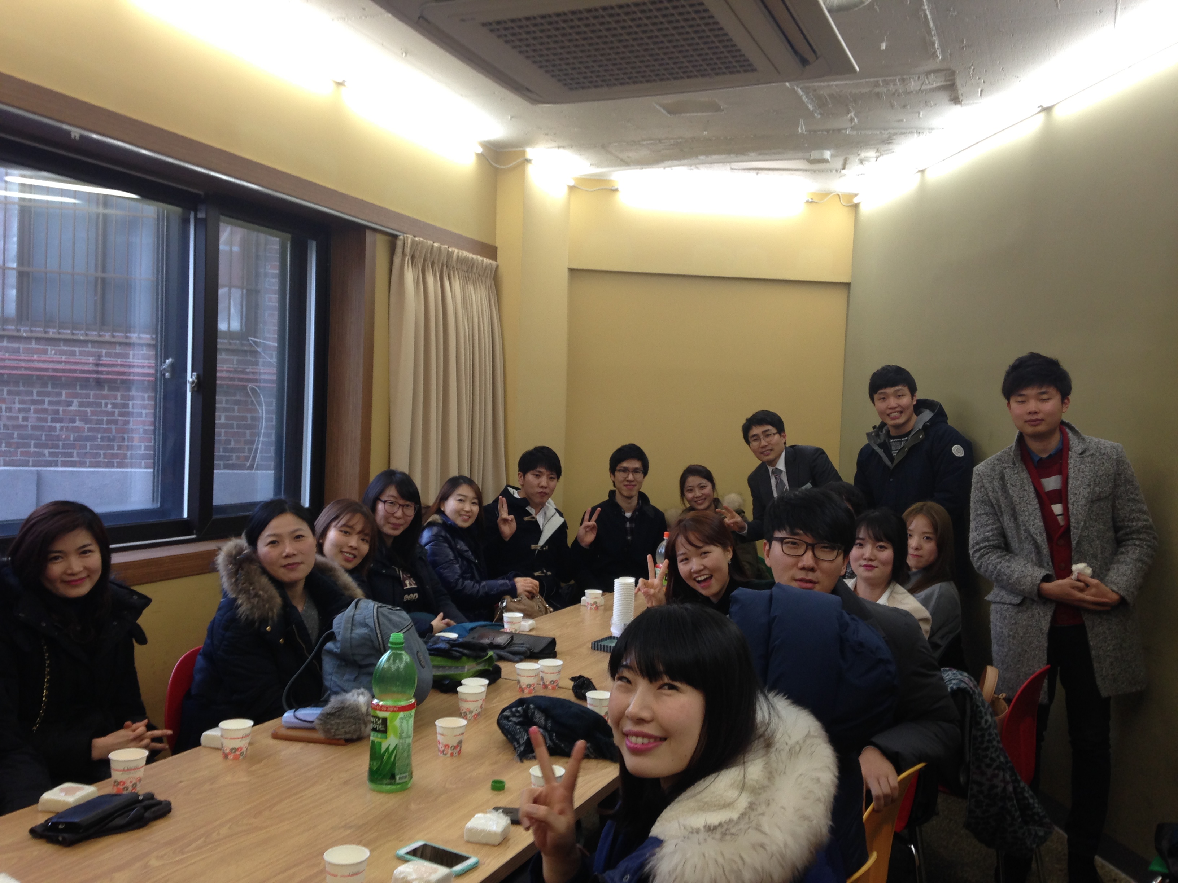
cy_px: 442
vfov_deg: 42.9
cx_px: 589
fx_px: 1123
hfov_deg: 55.4
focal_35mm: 33
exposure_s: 1/30
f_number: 2.4
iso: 64
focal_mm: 4.12
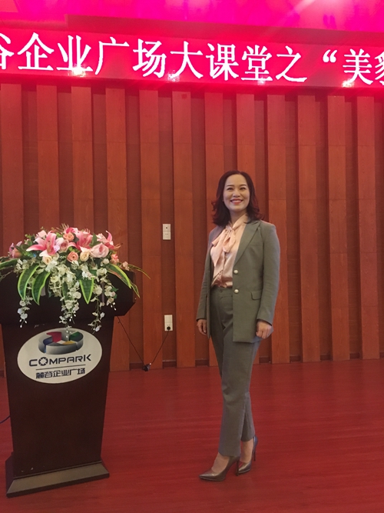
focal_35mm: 29
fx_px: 429
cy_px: 256
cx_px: 192
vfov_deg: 61.7
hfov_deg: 48.2
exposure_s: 1/17
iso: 250
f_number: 2.2
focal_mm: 4.15
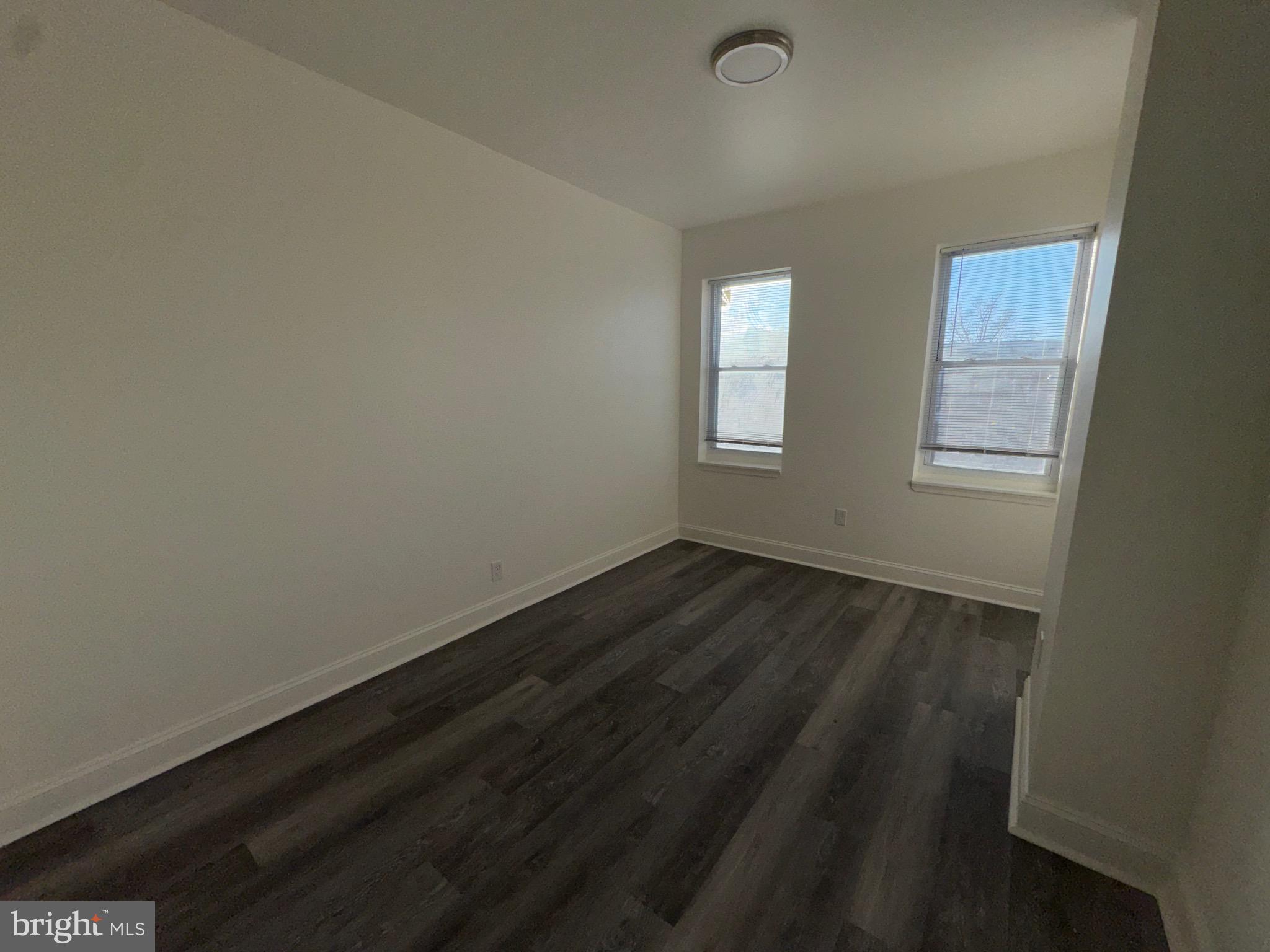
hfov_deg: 102.1
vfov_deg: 85.7
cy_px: 476
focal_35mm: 14
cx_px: 635
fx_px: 514
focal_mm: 2.22
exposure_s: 1/1346
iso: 32
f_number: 2.2
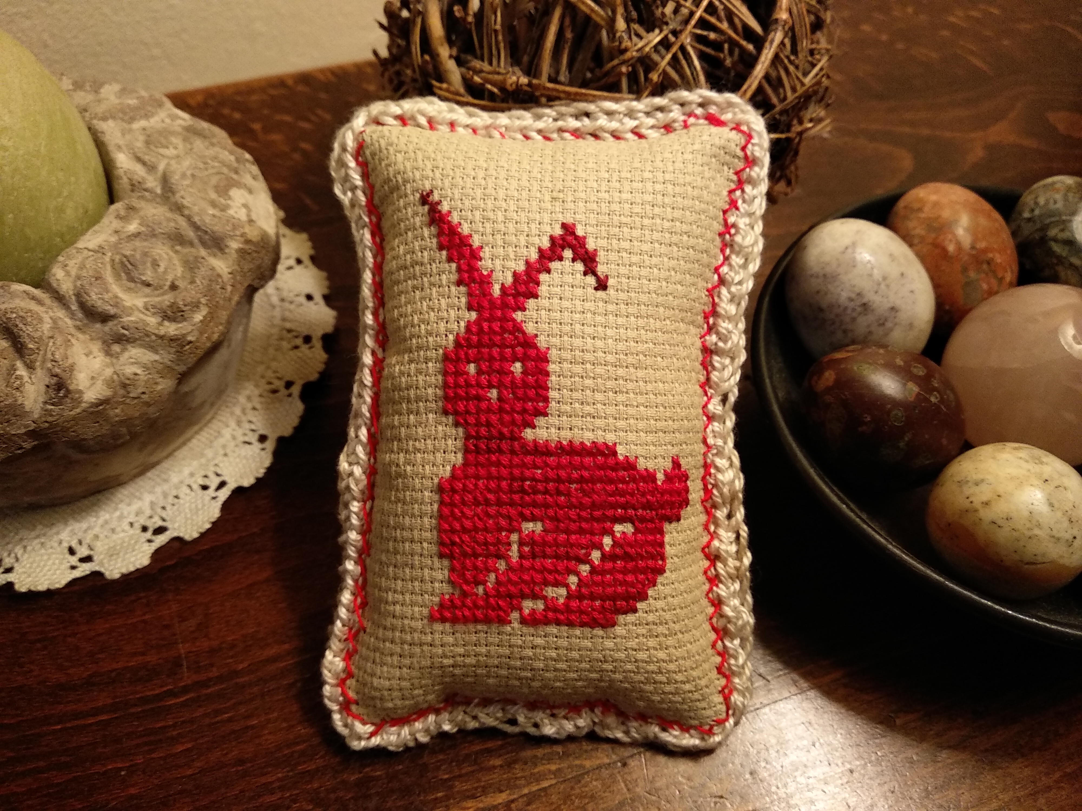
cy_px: 406
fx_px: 813
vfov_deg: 53.1
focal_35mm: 26
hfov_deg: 67.3
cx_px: 541
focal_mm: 3.81
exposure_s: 1/25
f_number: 2.2
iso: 500
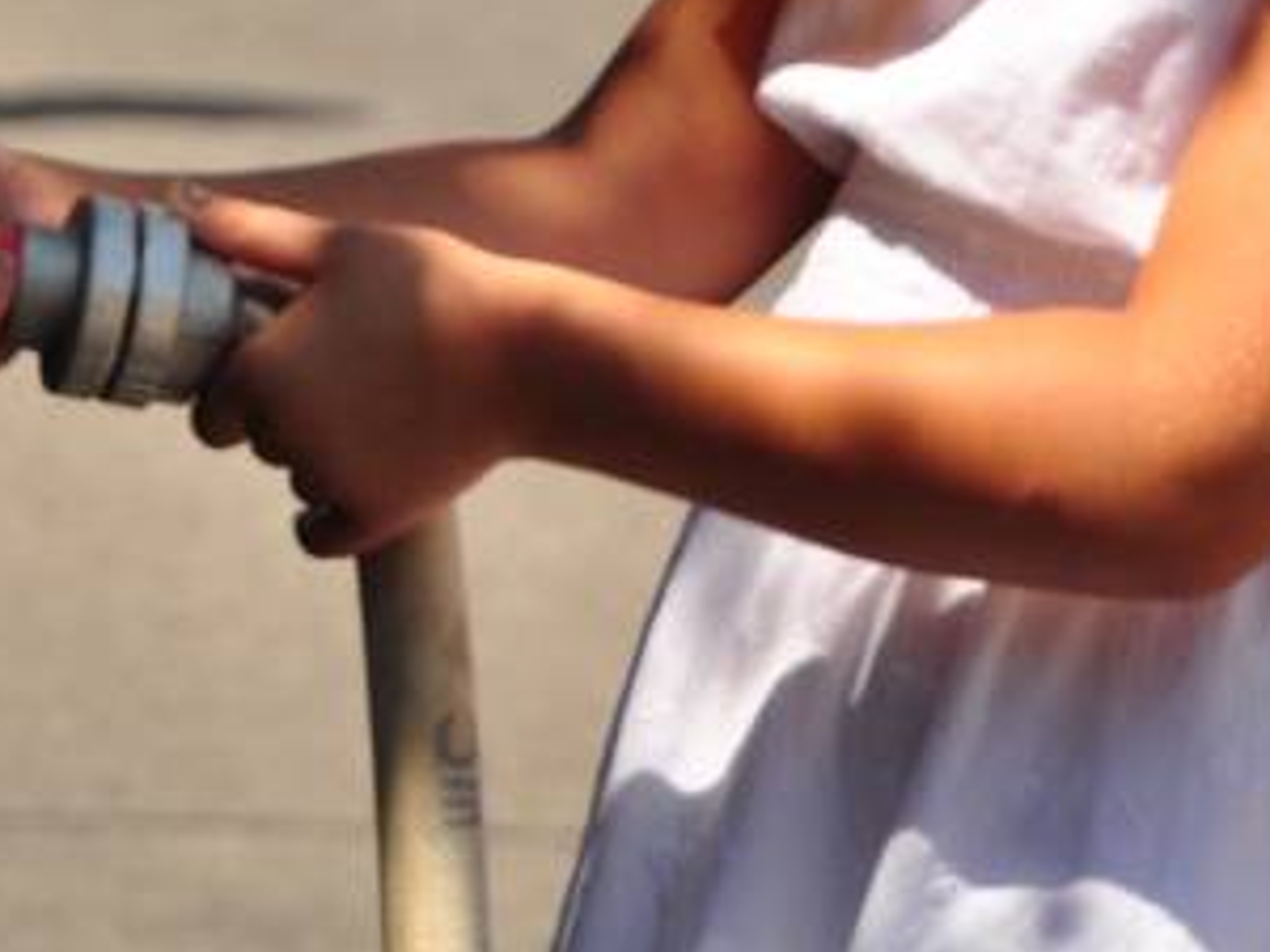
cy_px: -309
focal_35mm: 866
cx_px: 125
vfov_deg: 1.7
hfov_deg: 2.3
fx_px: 31772
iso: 250
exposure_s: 1/640
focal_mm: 200
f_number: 7.1
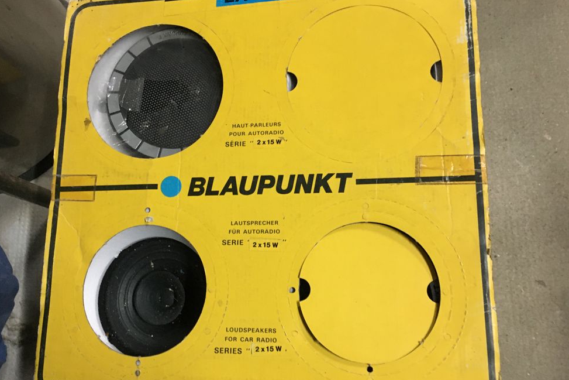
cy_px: 199
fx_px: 490
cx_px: 280
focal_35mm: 31
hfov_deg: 60.3
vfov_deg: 42.3
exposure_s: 1/17
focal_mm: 4.15
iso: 400
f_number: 2.2
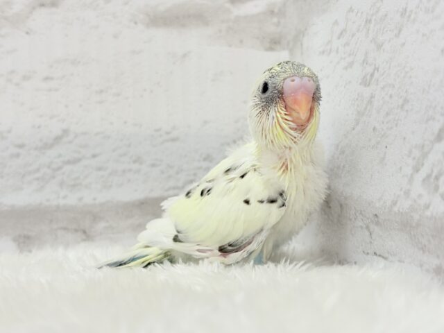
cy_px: 166
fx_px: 667
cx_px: 222
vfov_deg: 28.0
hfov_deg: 36.8
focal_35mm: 52
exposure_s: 1/50
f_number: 1.6
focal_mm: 5.96
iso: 40
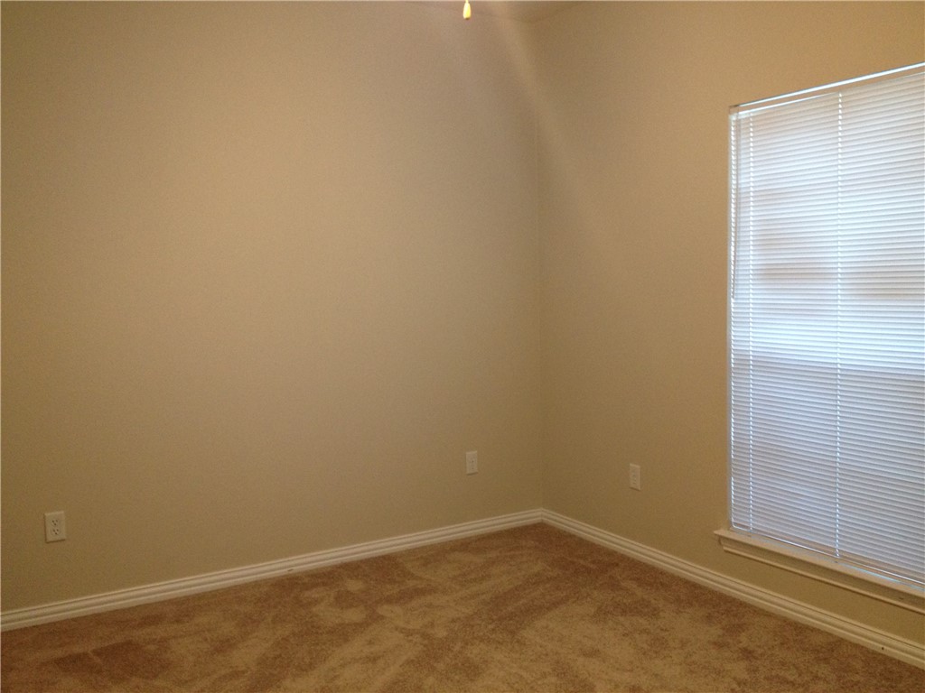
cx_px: 462
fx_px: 935
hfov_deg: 52.6
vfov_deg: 40.7
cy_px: 346
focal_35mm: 35
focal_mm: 4.28
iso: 160
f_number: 2.4
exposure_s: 1/20
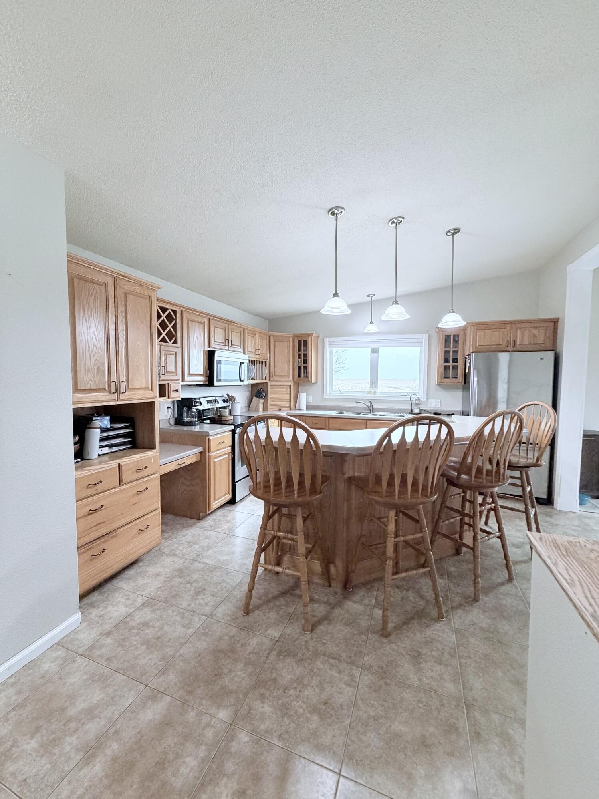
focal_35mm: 14
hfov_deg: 85.7
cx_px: 300
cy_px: 400
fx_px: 323
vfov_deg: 102.1
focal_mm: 2.22
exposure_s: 1/60
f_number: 2.2
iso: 400
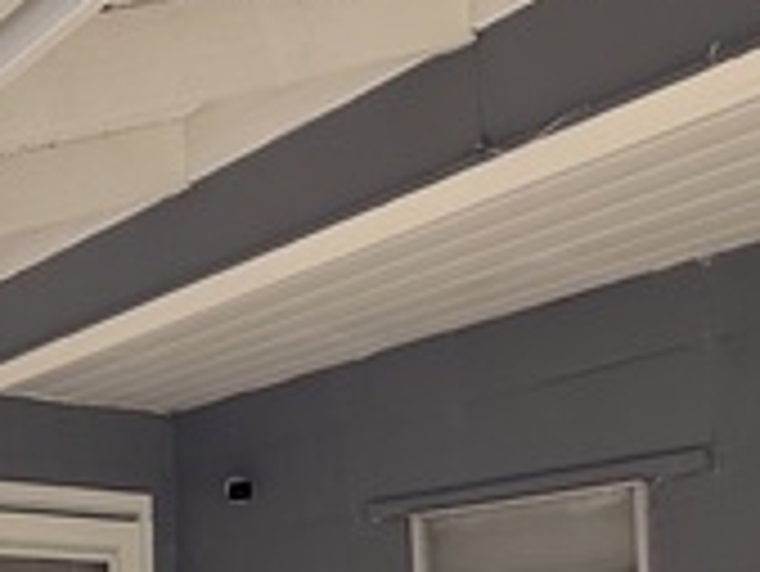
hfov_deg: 27.2
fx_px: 1164
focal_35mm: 53
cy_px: 617
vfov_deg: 25.7
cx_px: -333
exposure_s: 1/864
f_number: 2.2
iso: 50
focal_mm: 2.22
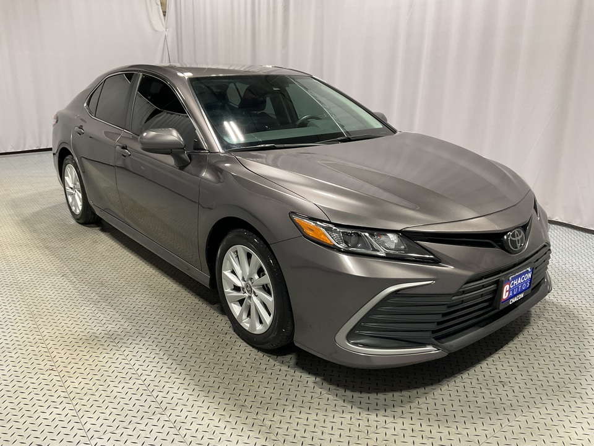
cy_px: 223
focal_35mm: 29
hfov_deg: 61.7
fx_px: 498
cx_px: 297
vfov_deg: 48.2
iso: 64
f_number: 1.8
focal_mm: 3
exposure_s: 1/50
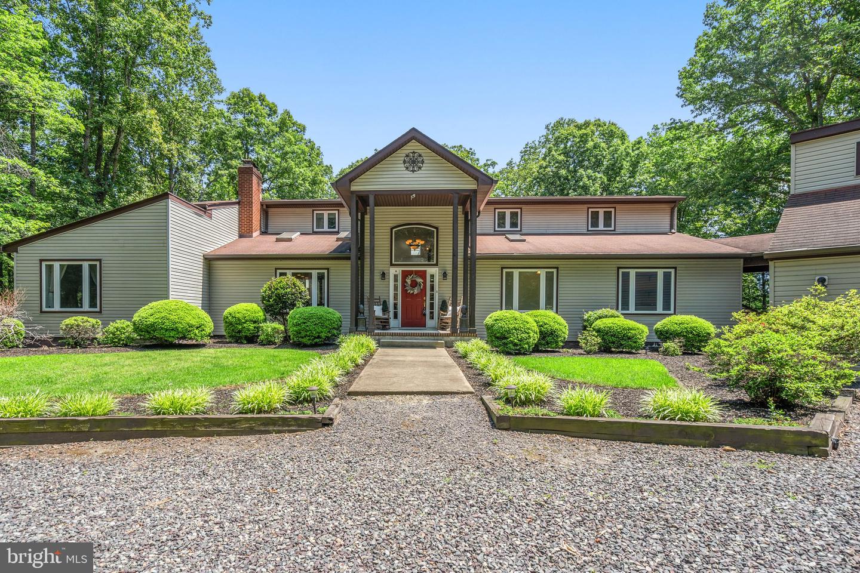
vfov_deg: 70.4
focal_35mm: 17
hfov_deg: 93.3
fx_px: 406
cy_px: 286
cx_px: 430
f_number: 10
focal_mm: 17
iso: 250
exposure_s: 1/250
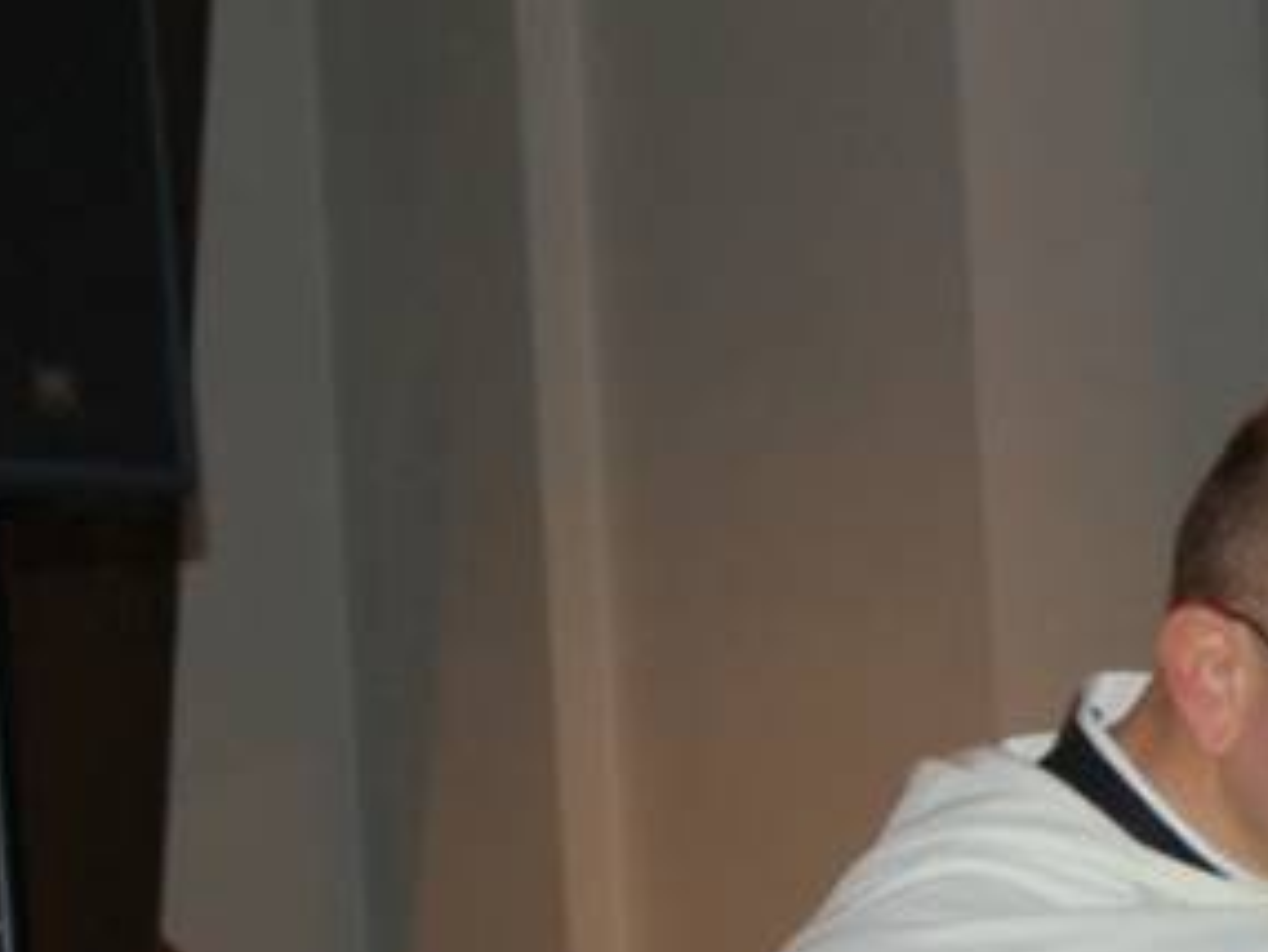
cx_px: 1308
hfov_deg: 12.6
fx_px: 5680
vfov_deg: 9.5
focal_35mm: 155
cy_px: 1077
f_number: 4.5
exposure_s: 1/60
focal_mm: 34
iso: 400
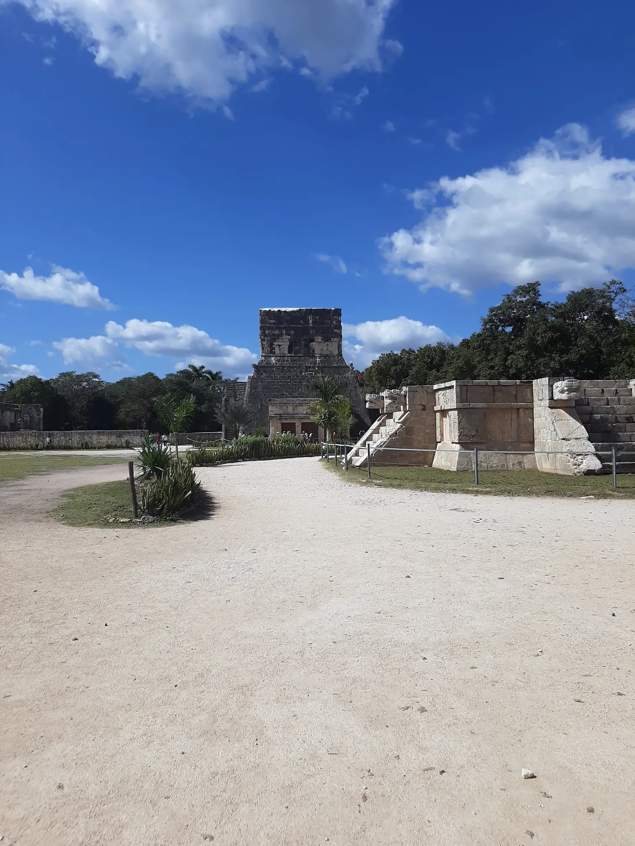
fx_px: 636
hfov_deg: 53.1
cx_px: 318
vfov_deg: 67.3
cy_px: 423
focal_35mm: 26
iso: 40
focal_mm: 3.93
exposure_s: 1/6211
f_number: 1.7
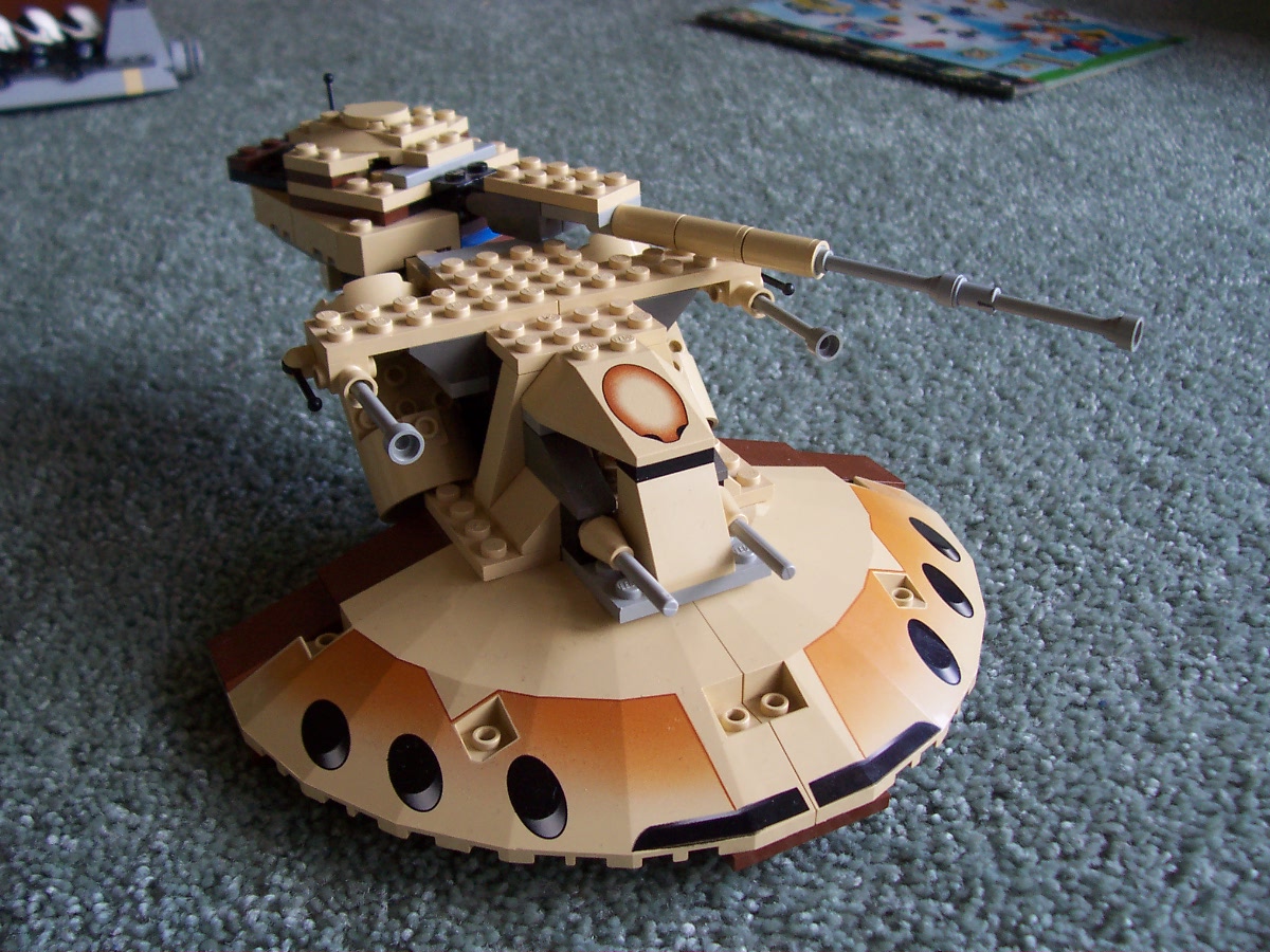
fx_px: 1357
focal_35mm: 37
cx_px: 635
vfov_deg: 38.7
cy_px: 476
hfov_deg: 50.1
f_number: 2.8
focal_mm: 5.6
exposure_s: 1/45
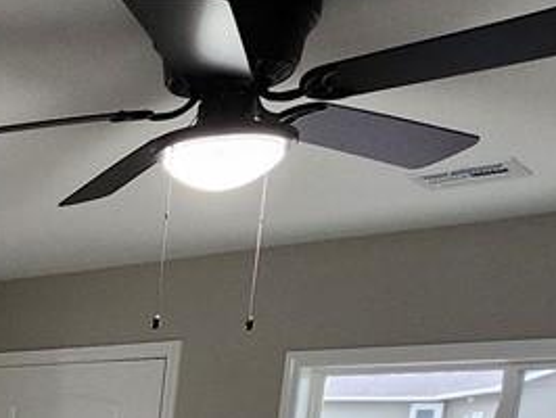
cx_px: -295
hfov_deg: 26.5
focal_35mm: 50
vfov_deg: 21.4
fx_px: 804
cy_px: 713
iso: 160
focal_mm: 1.7
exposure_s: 1/60
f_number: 2.2
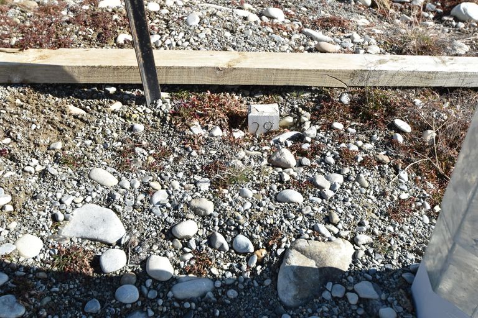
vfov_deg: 36.9
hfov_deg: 53.1
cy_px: 159
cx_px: 239
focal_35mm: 36
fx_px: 478
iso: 200
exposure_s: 1/320
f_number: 9
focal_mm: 24
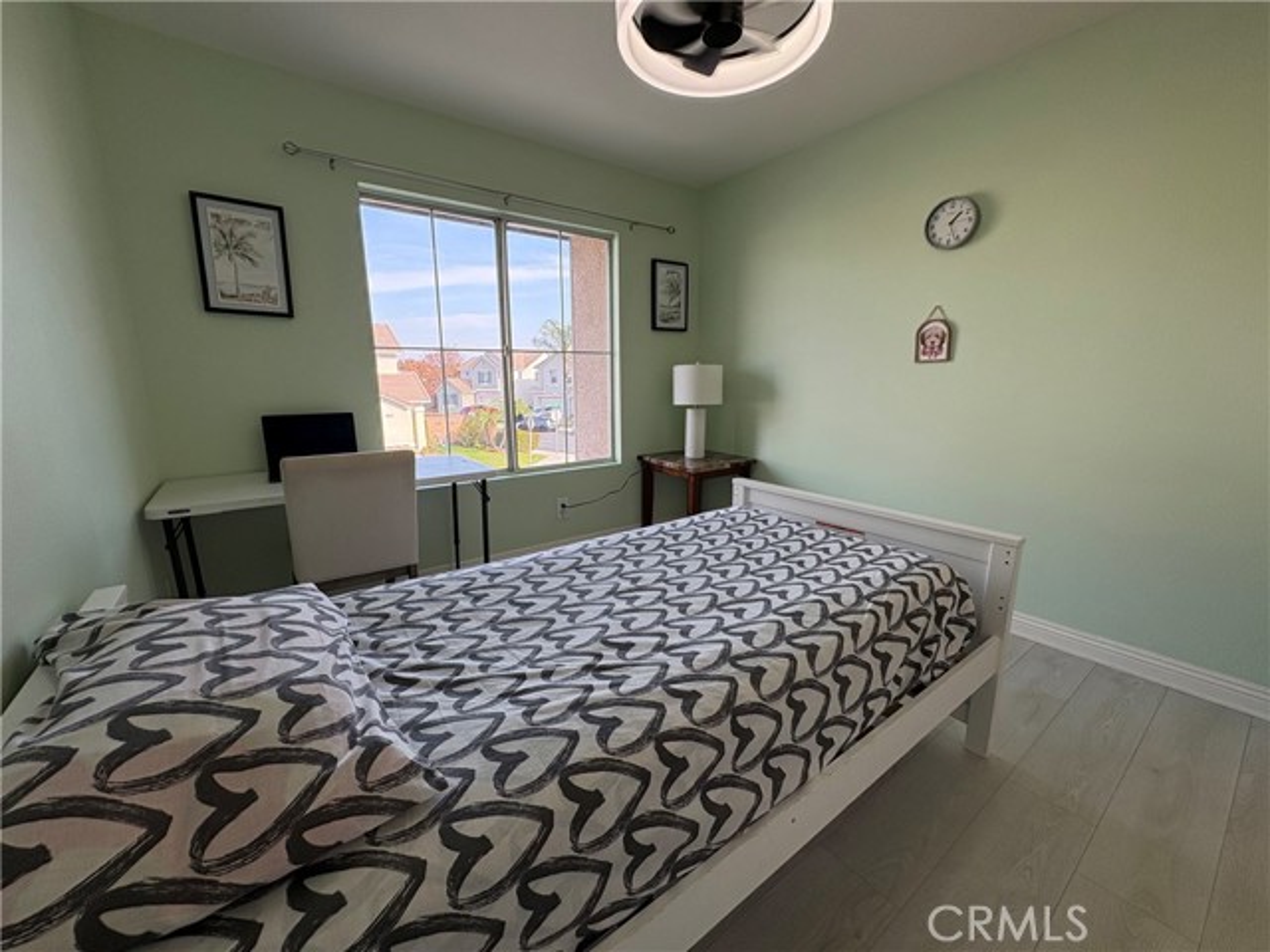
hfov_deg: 102.1
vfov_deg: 85.7
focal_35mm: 14
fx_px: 514
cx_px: 635
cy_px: 476
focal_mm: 2.22
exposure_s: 1/181
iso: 64
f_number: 2.2
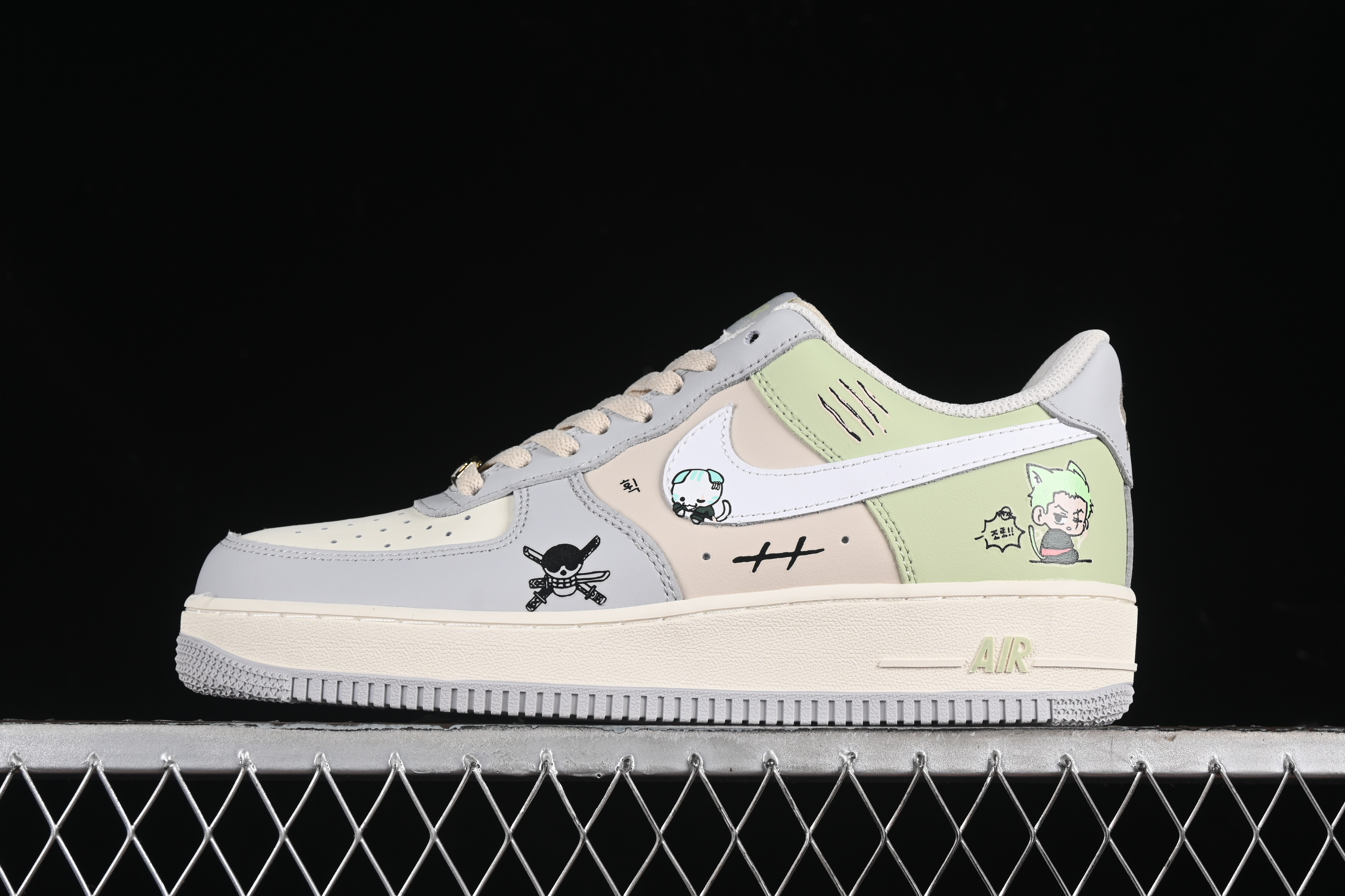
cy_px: 448
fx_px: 2802
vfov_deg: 18.2
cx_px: 672
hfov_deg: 27.0
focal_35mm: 75
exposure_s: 1/80
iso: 160
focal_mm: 50
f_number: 8
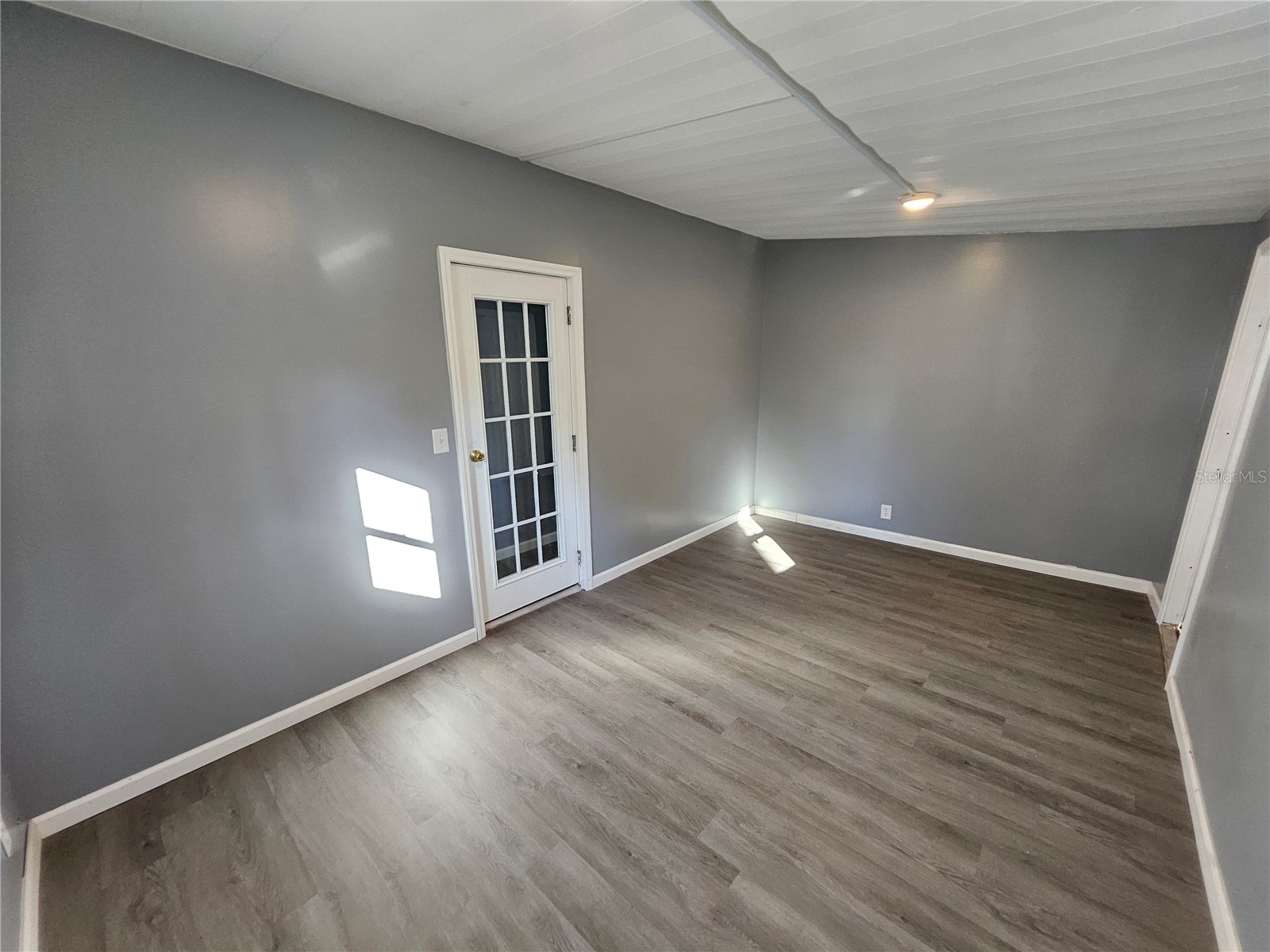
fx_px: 477
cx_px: 635
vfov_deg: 89.9
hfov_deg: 106.2
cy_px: 476
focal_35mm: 13
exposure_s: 1/60
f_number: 2.2
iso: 125
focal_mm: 1.74
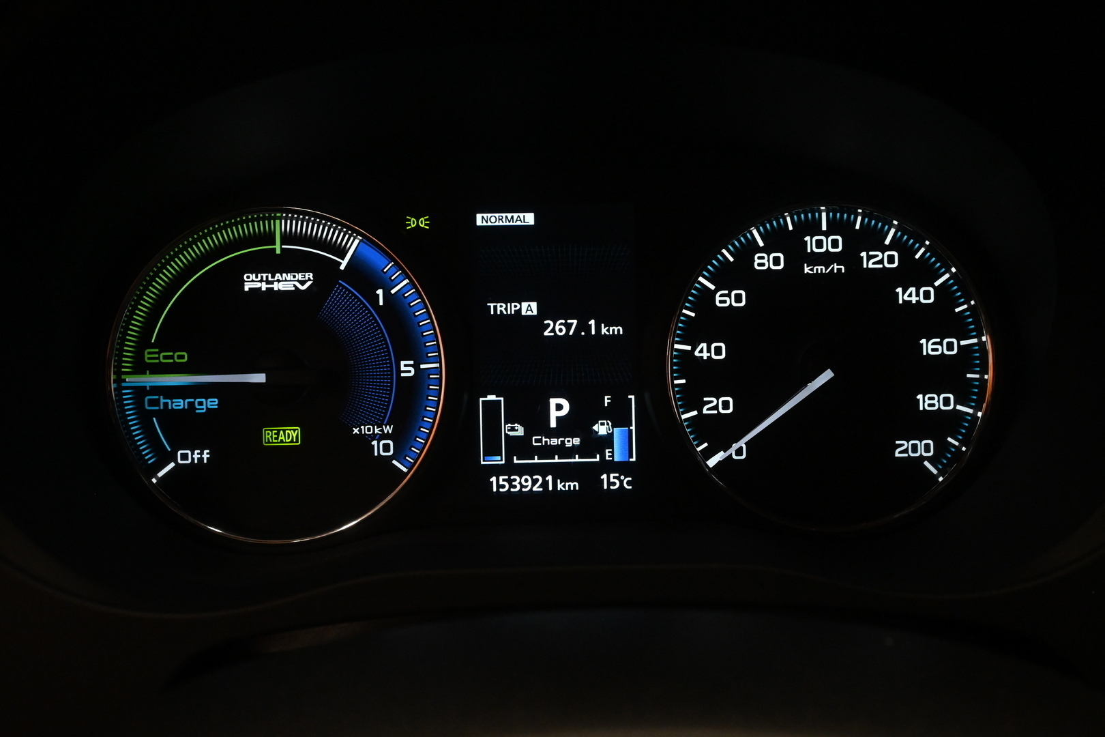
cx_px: 552
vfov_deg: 38.4
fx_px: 1059
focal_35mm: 34
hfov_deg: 55.1
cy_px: 368
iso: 3200
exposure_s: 1/200
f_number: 7.1
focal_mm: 23
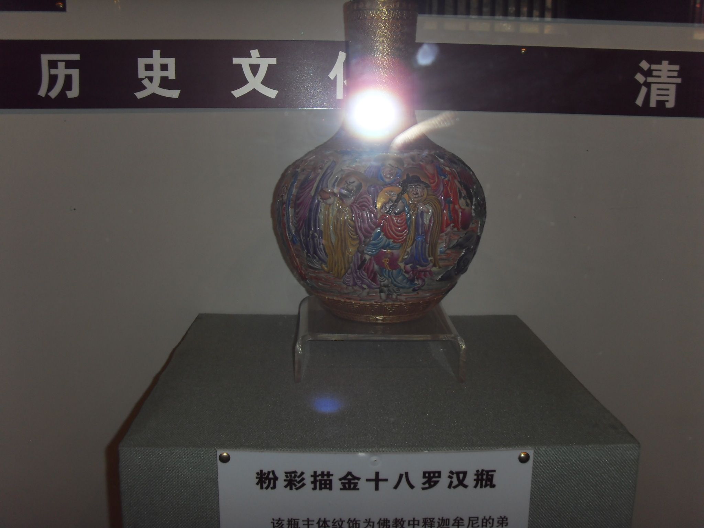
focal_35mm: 39
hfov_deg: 47.9
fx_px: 793
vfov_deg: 36.8
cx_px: 352
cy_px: 264
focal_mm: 6.6
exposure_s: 1/45
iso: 100
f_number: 3.5
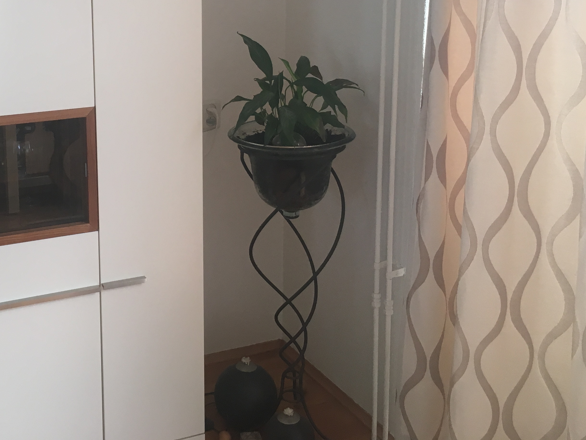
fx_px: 813
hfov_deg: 38.7
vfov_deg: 29.5
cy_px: 84
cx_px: 150
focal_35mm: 48
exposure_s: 1/33
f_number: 2.2
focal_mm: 4.15
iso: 40
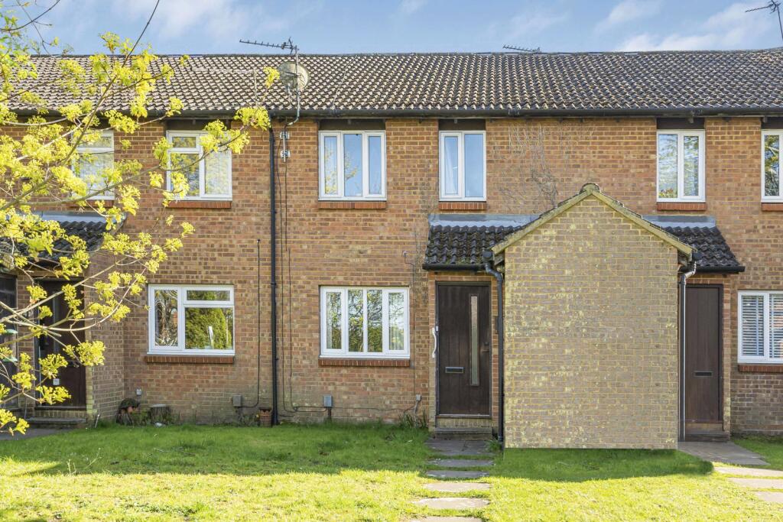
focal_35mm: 35
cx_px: 392
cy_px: 261
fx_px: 761
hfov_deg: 54.4
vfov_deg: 37.9
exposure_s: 1/200
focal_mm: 35
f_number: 10
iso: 400
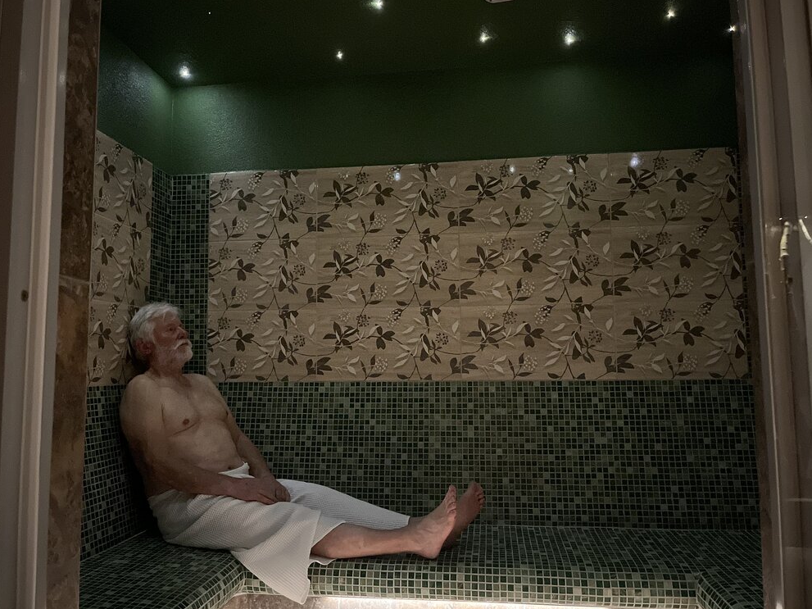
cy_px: 298
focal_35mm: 28
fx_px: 657
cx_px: 393
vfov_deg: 49.7
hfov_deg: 63.4
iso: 5000
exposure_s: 1/14
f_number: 1.6
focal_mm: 5.1
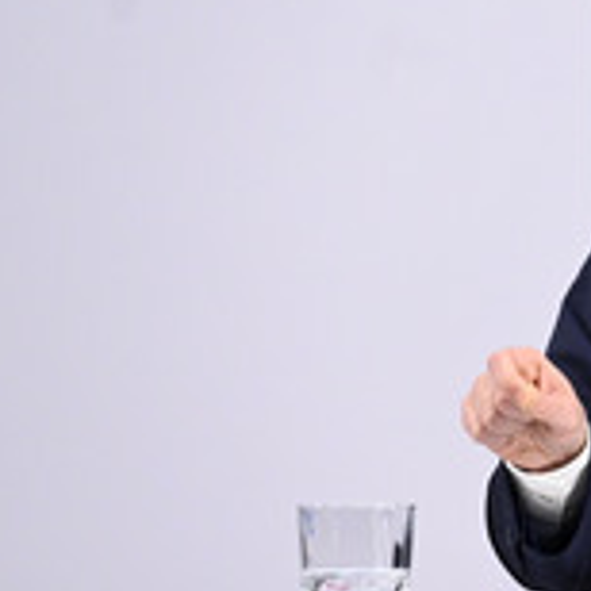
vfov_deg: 3.5
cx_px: 854
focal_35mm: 497
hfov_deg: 3.5
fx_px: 9600
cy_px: 276
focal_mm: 200
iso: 5000
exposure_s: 1/800
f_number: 4
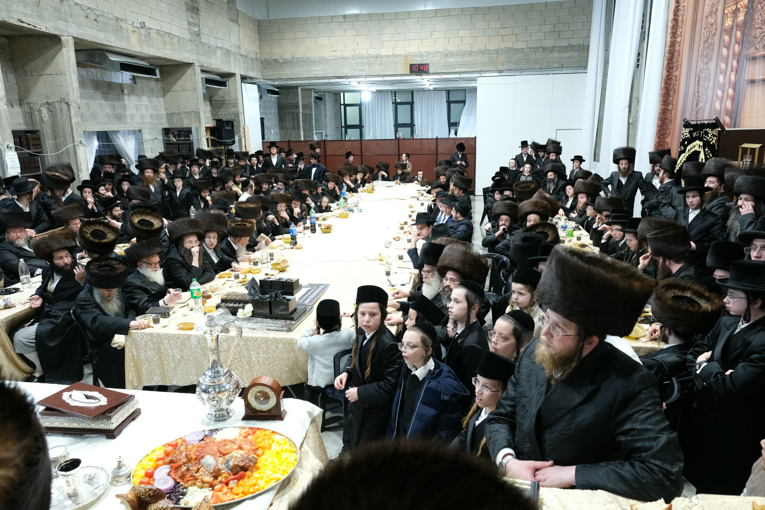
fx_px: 510
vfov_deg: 53.1
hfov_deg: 73.7
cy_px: 255
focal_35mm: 24
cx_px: 382
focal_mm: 16
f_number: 4.5
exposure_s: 1/80
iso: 1600
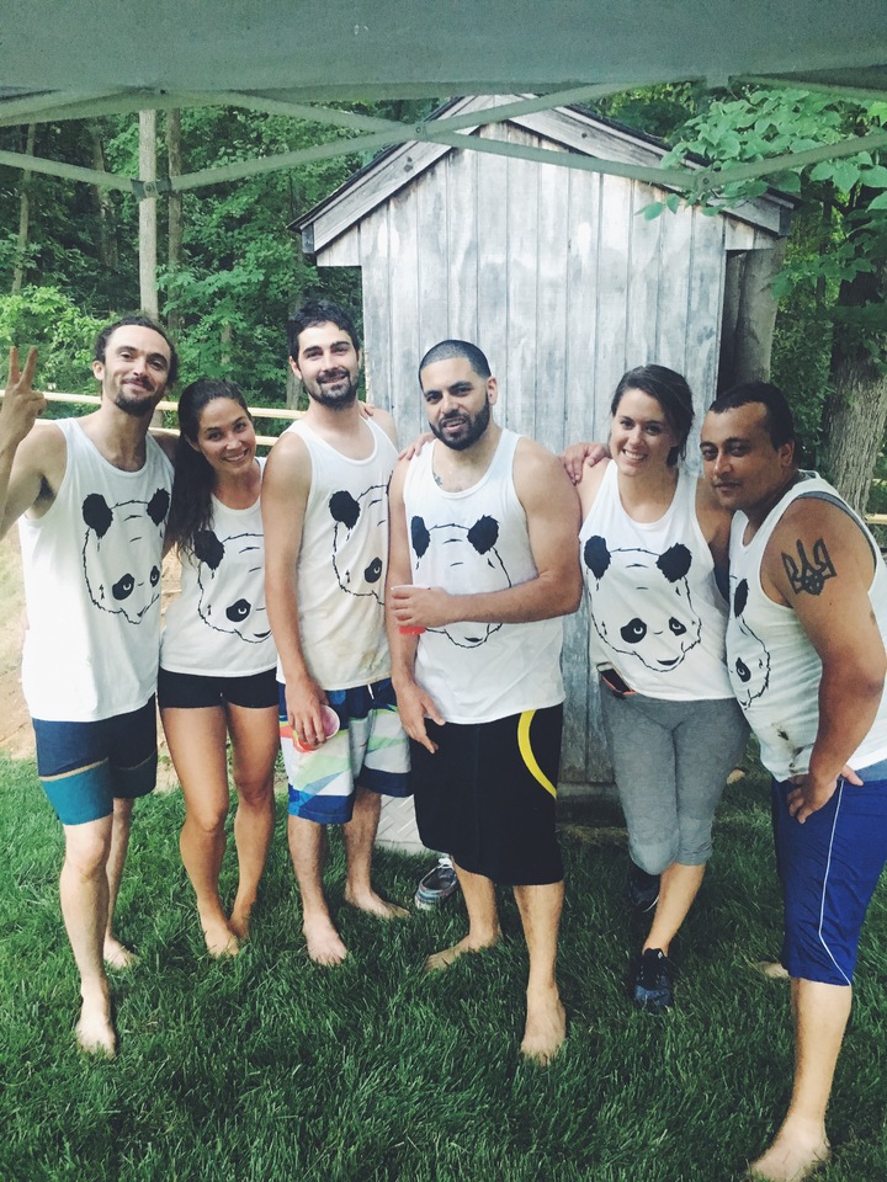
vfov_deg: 61.7
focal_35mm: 29
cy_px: 591
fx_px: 991
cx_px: 444
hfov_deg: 48.2
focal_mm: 4.15
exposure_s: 1/30
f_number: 2.2
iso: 200
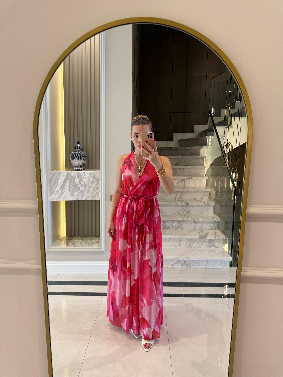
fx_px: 262
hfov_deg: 56.8
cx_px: 142
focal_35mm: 24
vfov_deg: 71.6
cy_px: 188
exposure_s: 1/50
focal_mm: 6.76
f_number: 1.78
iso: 100
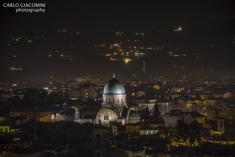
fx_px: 1371
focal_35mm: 210
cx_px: 118
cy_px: 78
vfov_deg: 6.5
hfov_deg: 9.8
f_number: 7.1
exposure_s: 8
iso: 100
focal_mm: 140
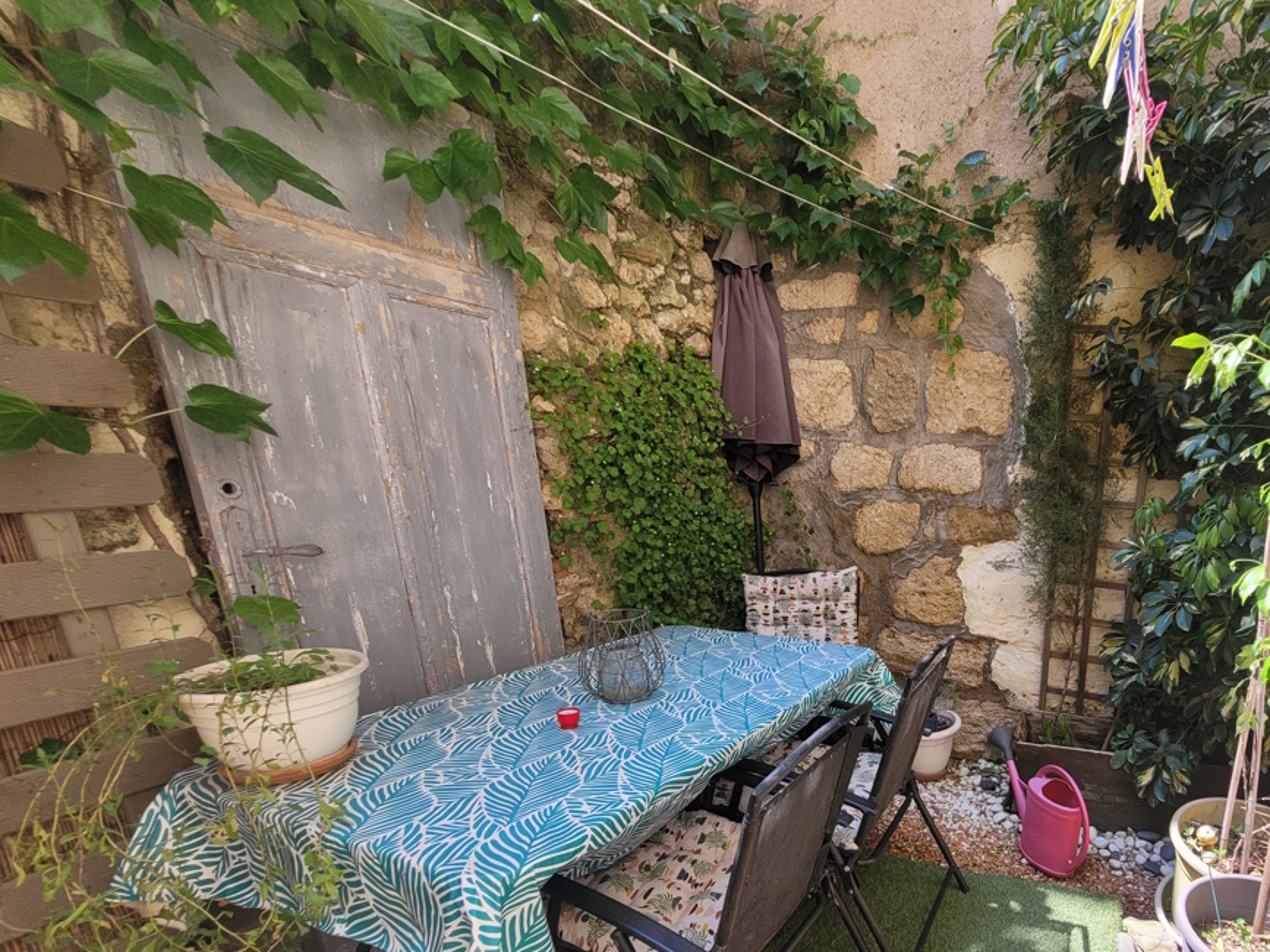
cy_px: 636
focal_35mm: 18
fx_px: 660
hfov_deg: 84.1
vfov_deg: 69.5
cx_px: 869
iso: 40
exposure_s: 1/313
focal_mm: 1.74
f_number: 2.2
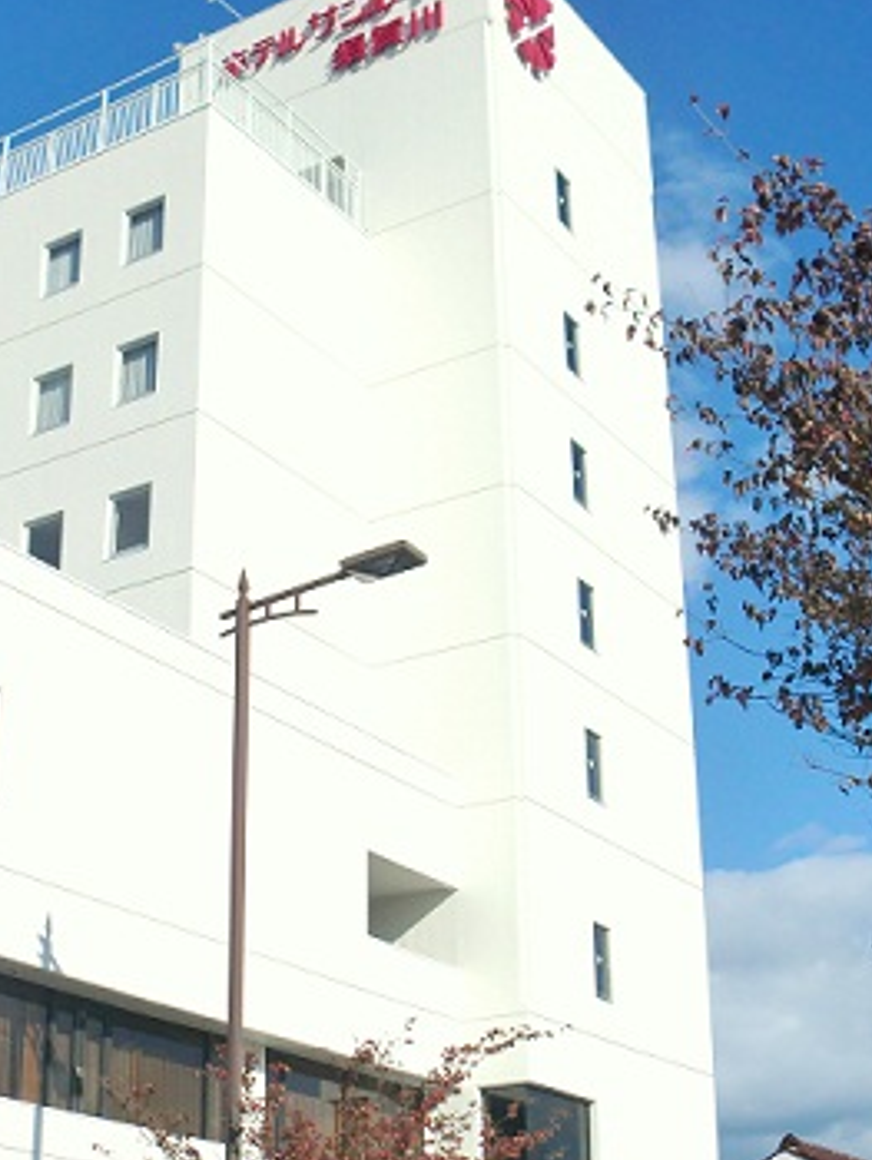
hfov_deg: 24.3
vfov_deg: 32.1
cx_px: 255
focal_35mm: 60
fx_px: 2013
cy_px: 640
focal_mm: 6.3
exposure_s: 1/500
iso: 64
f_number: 7.8
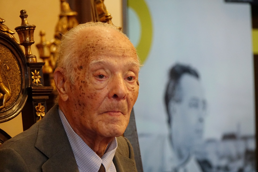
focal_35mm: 310
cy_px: 86
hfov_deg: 6.6
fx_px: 2221
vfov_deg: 4.4
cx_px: 129
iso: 3200
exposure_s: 1/160
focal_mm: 113.69
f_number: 4
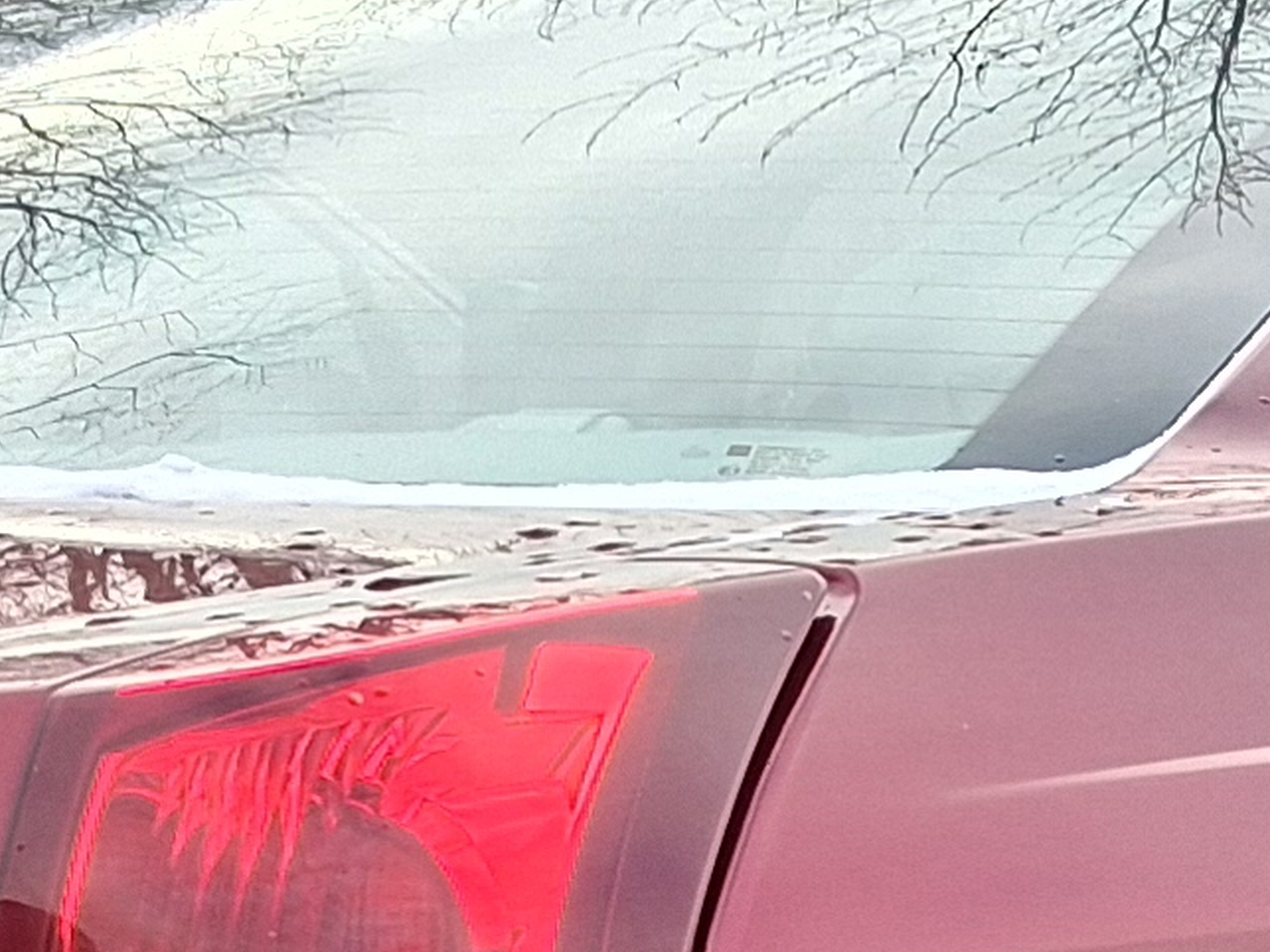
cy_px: 1902
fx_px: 6052
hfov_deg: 12.0
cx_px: 664
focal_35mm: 165
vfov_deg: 8.5
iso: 25
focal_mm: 3.98
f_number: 1.8
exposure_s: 1/120
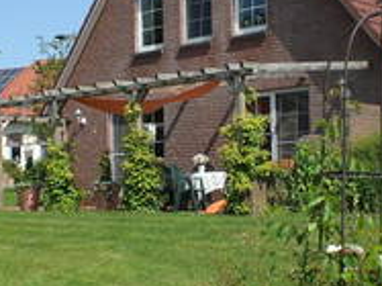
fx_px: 849
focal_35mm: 77
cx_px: 161
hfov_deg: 25.3
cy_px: 114
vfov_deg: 19.1
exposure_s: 1/320
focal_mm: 6.3
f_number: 4.4
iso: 50
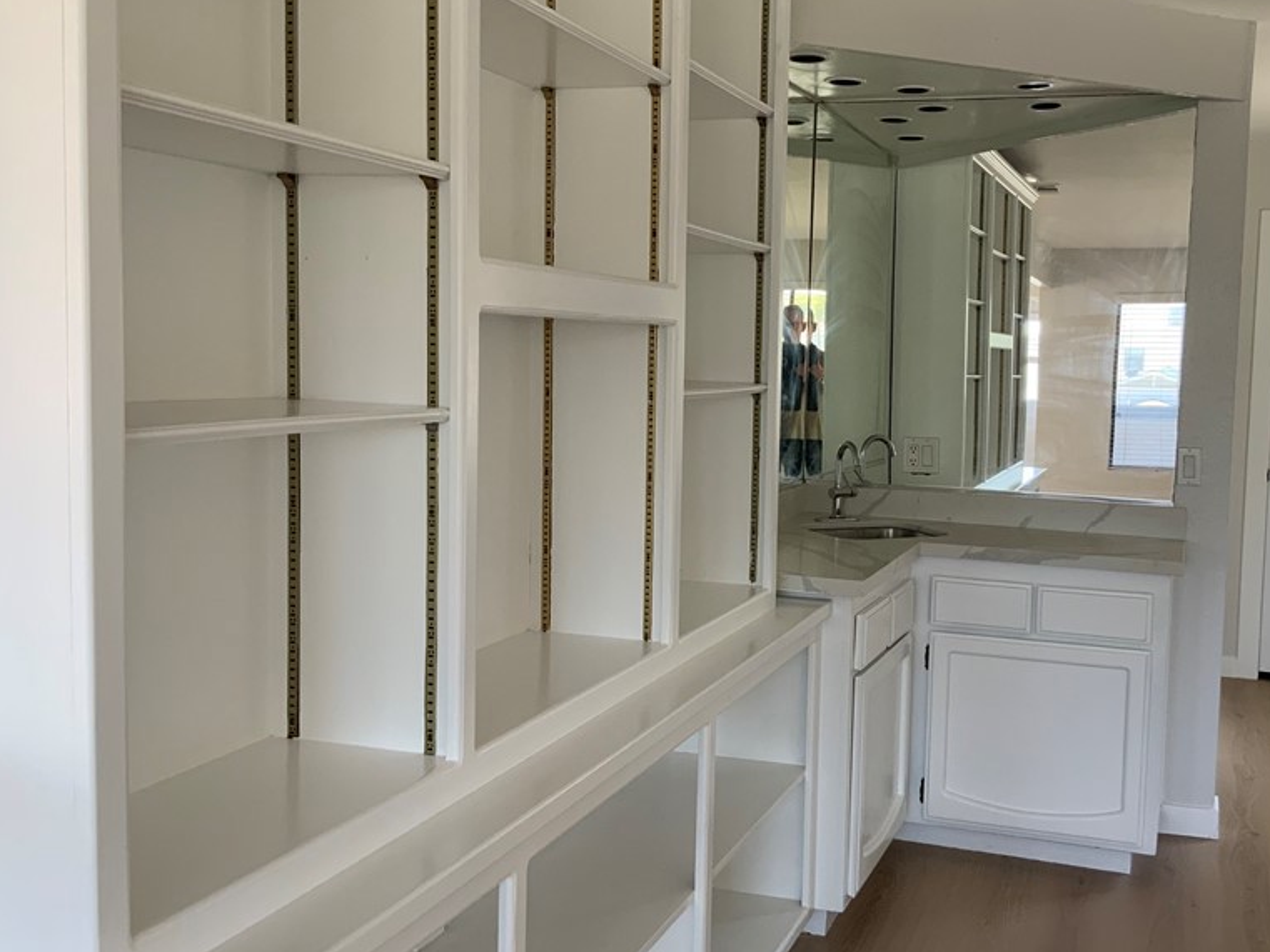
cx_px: 759
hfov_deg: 47.6
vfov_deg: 36.8
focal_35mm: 39
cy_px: 460
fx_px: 1431
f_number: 1.8
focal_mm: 3
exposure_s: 1/102
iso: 64
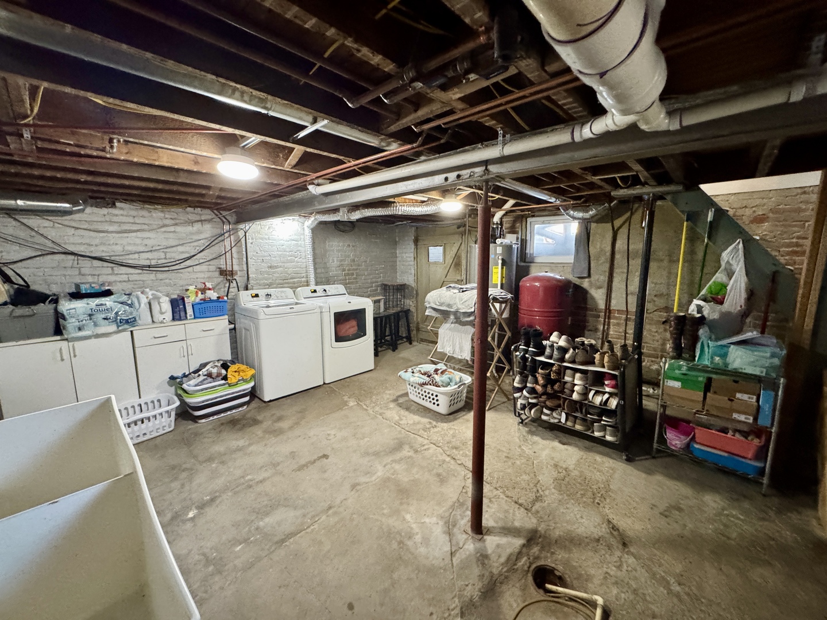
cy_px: 310
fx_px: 334
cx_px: 414
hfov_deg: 102.1
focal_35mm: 14
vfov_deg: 85.7
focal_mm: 2.22
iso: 640
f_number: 2.2
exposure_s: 1/60
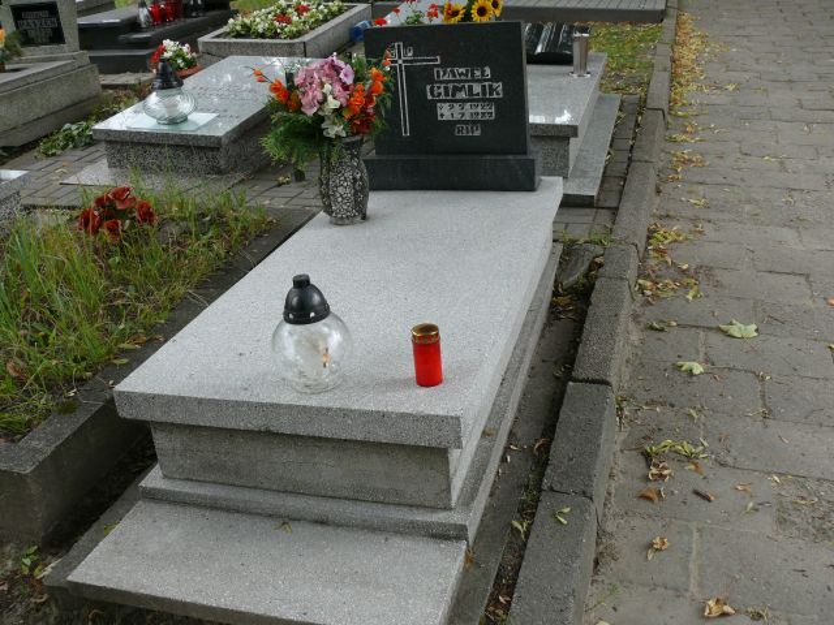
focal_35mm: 35
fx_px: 843
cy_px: 312
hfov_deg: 52.6
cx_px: 417
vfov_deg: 40.7
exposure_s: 1/125
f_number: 4
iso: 100
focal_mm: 7.4
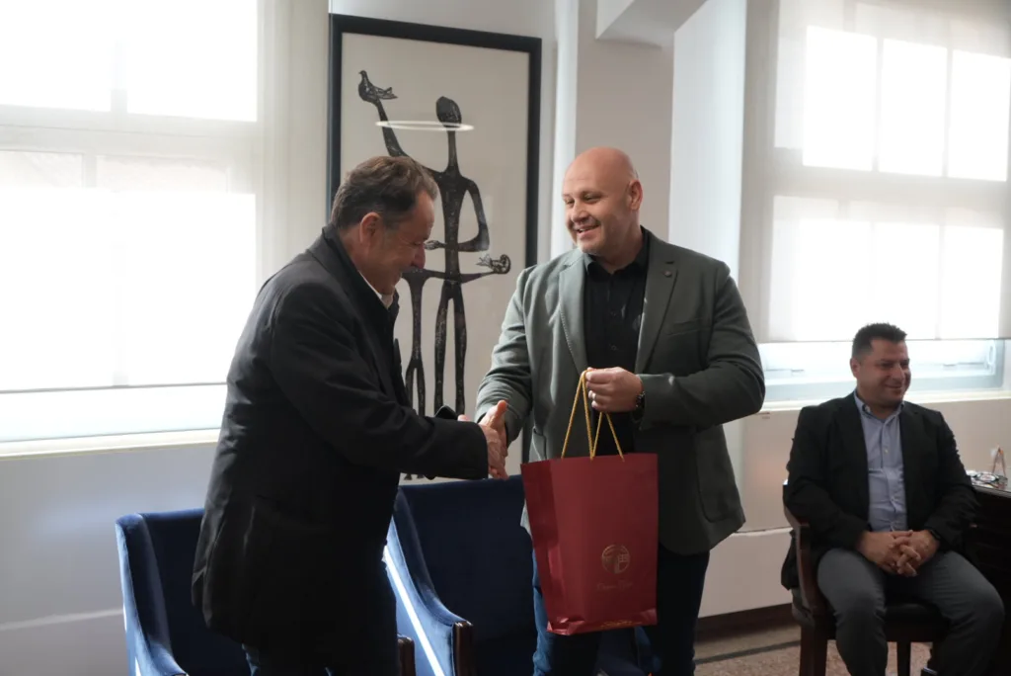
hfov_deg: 46.4
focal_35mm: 42
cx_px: 506
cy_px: 338
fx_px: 1180
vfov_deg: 31.9
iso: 1600
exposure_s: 1/250
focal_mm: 42
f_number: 4
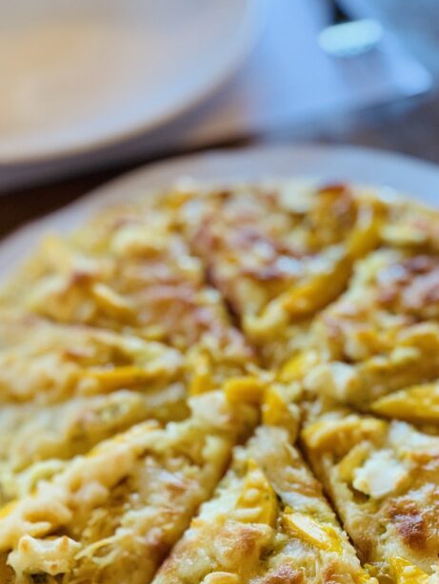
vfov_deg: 24.5
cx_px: 288
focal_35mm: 79
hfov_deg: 18.6
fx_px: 1335
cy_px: 421
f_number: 2.4
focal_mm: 6
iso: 200
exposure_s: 1/60
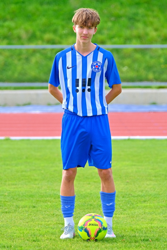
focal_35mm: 173
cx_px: 84
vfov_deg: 11.9
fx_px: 1204
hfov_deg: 7.9
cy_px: 125
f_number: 2.8
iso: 320
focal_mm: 115
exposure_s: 1/1250
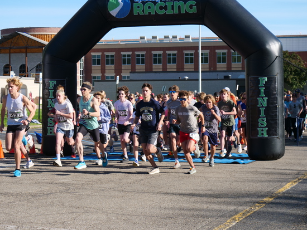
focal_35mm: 90
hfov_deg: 21.8
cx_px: 154
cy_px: 115
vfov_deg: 16.4
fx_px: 799
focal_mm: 45
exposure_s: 1/400
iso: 200
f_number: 6.3
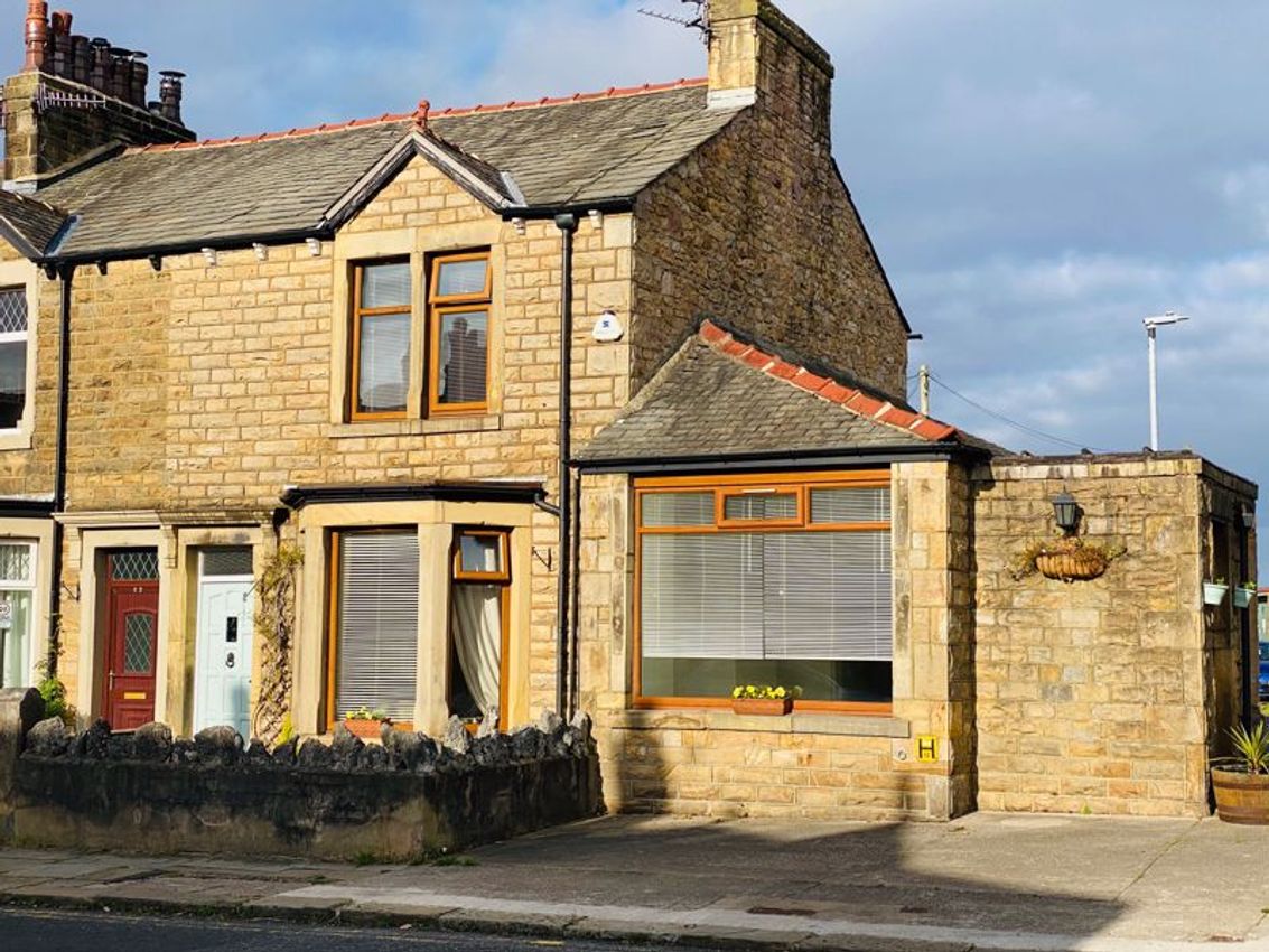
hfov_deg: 36.8
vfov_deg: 28.0
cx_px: 634
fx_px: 1906
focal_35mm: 52
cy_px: 476
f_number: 2
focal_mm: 6
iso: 20
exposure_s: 1/1597
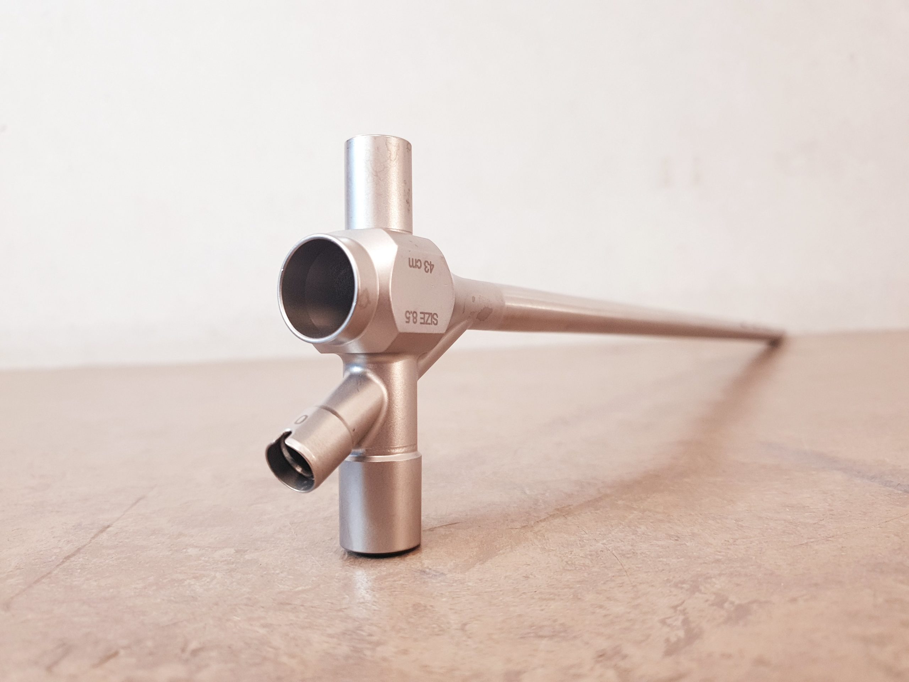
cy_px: 341
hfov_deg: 67.3
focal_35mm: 26
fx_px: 683
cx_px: 454
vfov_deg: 53.1
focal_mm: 4.3
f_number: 1.5
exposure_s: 1/50
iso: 200
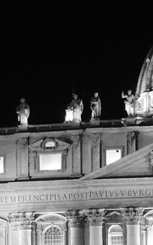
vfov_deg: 9.3
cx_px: 16
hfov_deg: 6.0
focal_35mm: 220
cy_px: 348
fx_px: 1468
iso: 800
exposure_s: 1/8
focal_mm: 7.2
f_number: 2.9
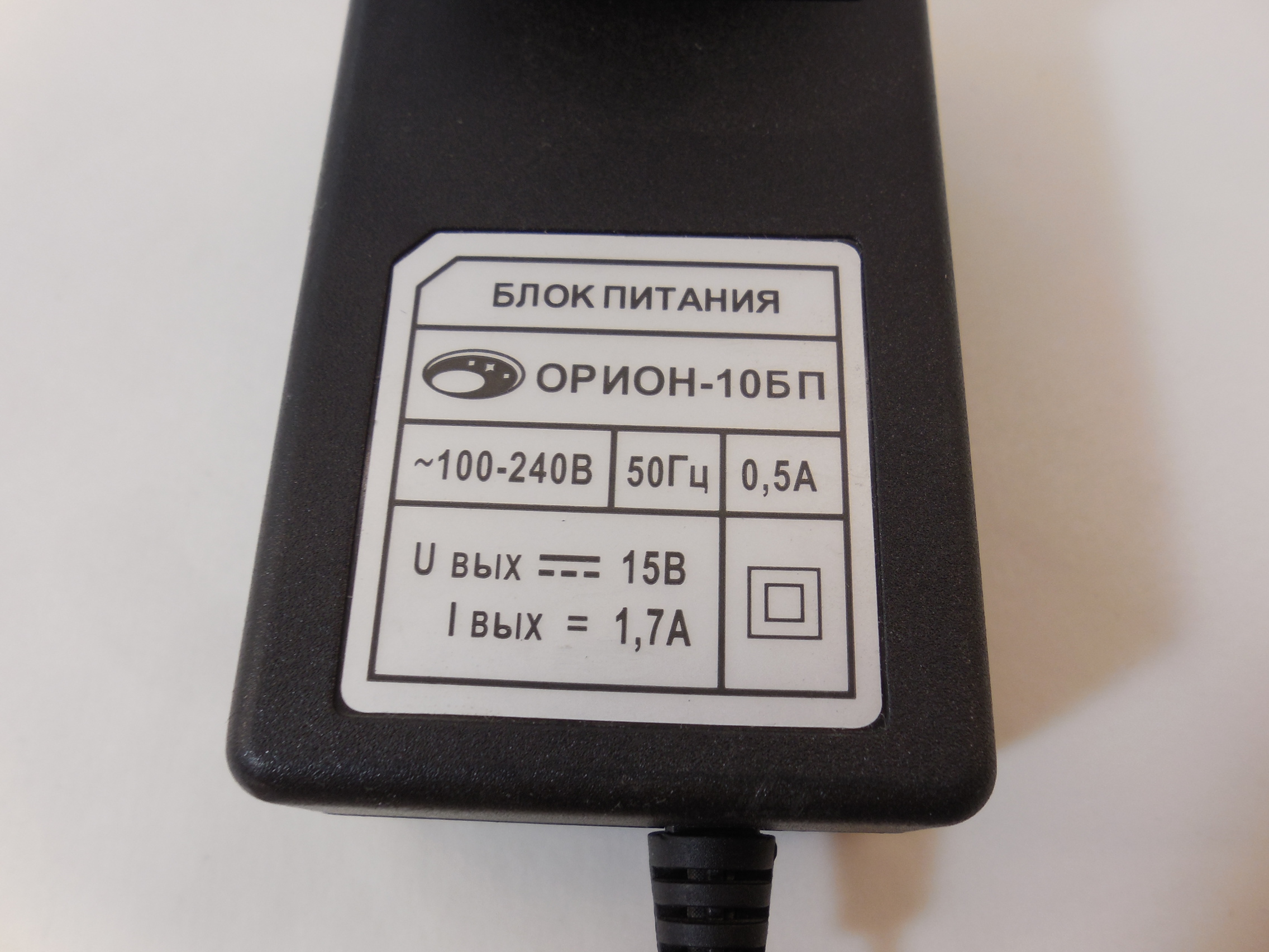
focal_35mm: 26
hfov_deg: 67.3
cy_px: 476
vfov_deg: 53.1
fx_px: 953
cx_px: 634
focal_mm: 4.6
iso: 125
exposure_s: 1/50
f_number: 3.5
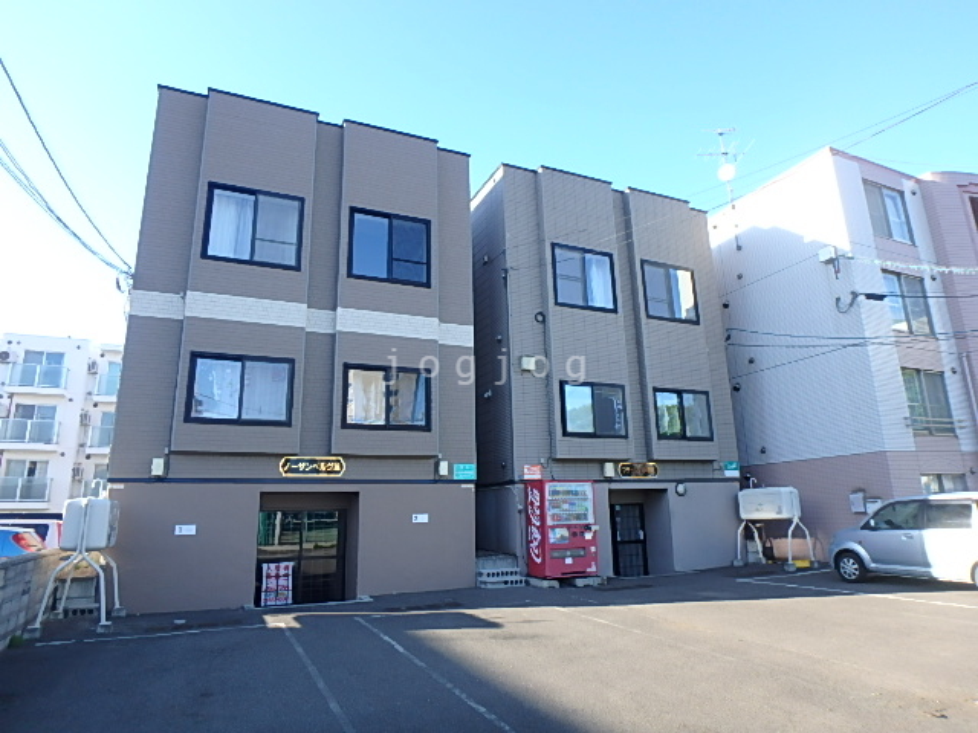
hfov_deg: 79.0
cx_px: 489
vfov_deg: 63.4
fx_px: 593
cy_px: 366
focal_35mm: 21
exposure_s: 1/200
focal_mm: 3.7
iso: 125
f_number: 3.5
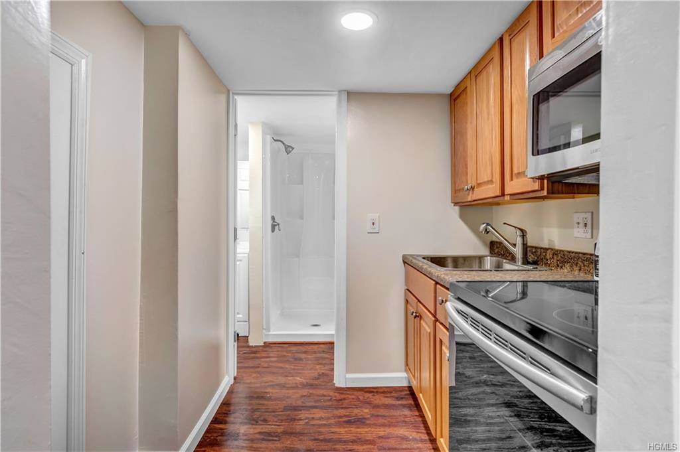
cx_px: 340
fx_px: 340
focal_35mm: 18
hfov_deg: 90.0
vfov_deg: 67.3
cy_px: 226
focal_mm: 12
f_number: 8
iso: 100
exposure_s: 1/3.33
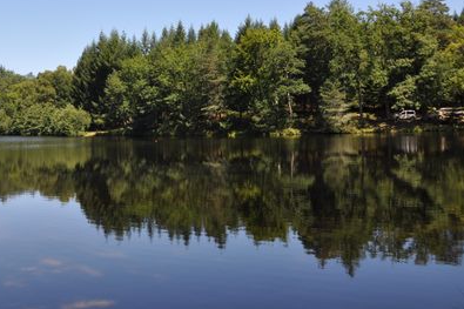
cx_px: 128
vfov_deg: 32.0
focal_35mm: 41
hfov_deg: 46.1
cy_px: 76
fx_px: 528
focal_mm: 18
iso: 200
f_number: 10
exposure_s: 1/200
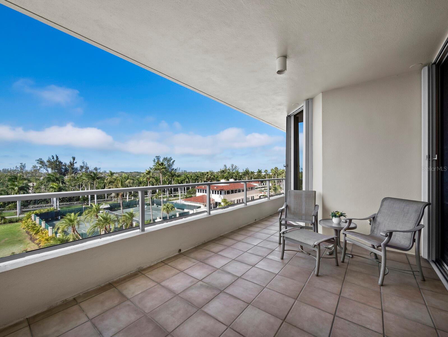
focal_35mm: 14
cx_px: 224
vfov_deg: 85.7
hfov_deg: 102.0
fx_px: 181
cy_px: 168
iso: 400
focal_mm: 7
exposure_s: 1/50
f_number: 11
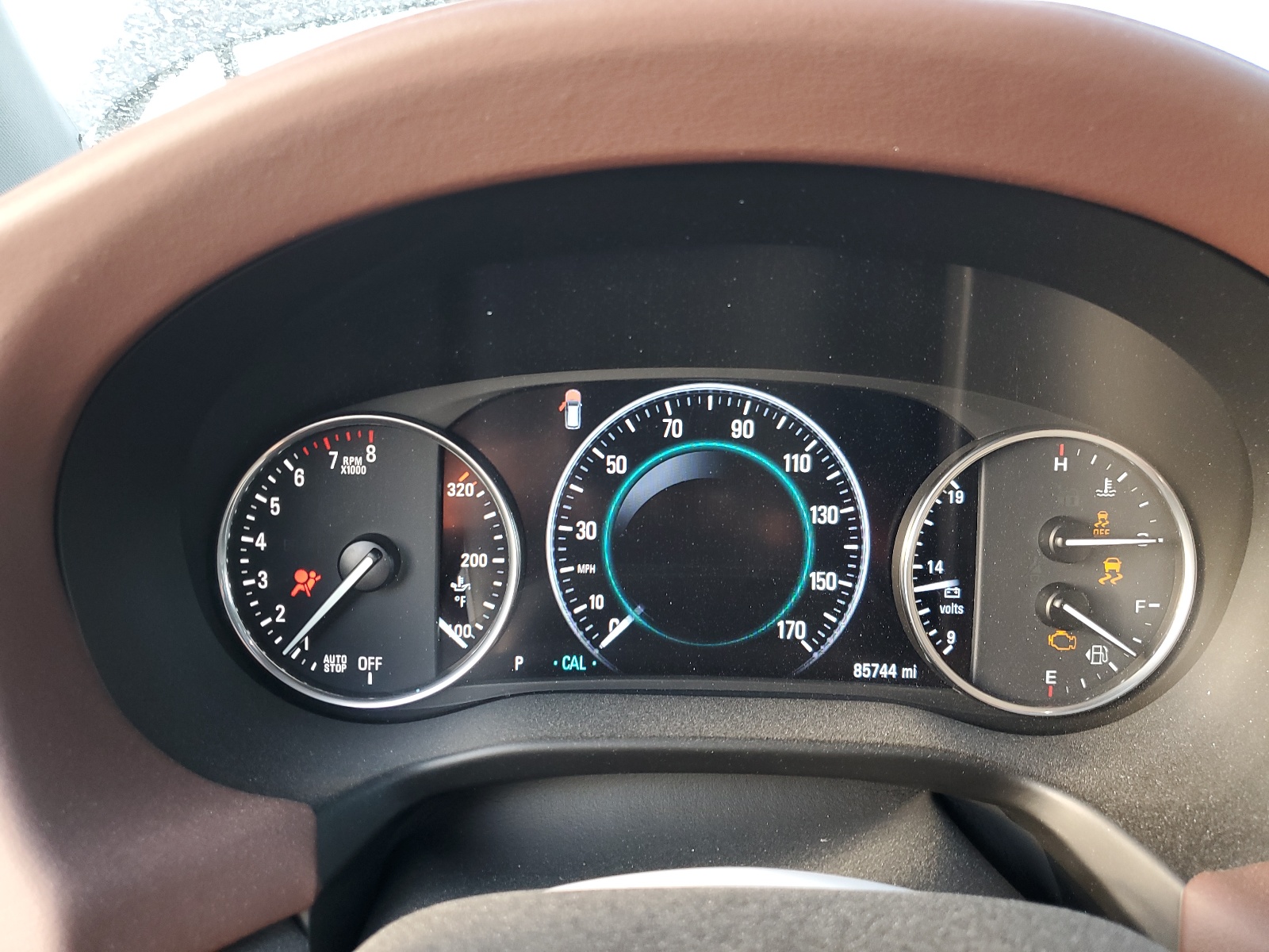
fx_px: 953
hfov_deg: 67.3
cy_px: 476
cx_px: 634
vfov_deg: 53.1
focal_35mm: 26
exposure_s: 1/60.2
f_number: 1.5
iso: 67
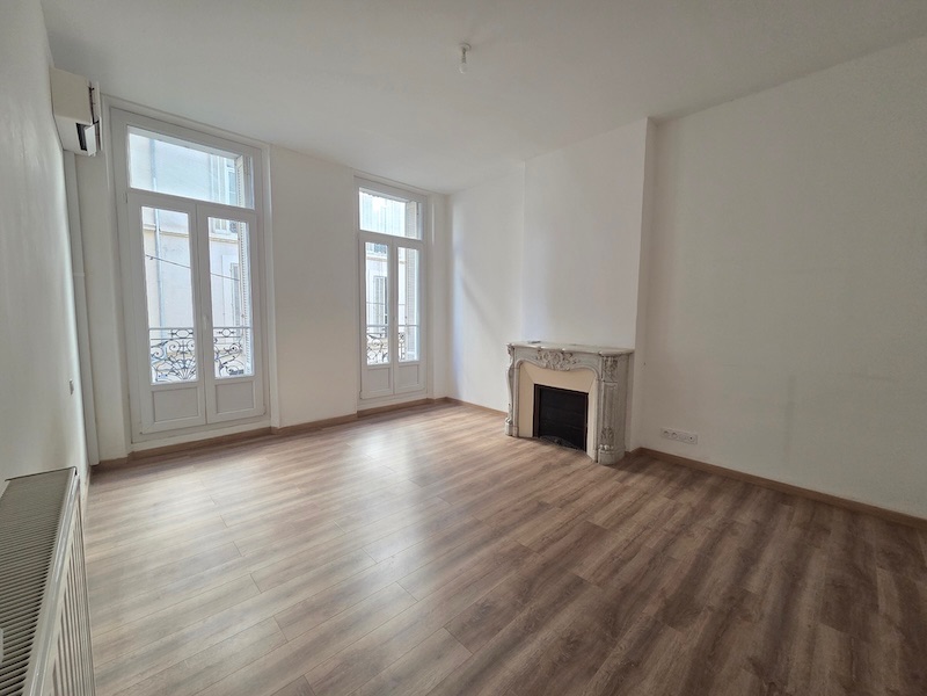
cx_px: 464
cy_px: 348
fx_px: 348
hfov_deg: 106.2
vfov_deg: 89.9
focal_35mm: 13
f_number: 2.2
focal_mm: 2.2
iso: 200
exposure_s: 1/100
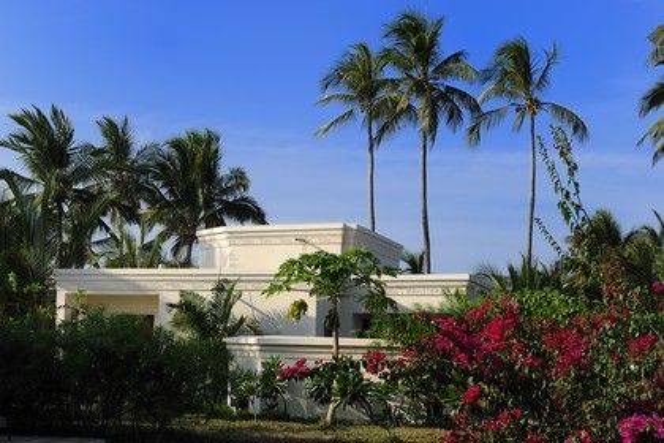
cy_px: 222
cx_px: 332
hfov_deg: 35.6
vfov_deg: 24.2
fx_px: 1033
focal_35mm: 56
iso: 200
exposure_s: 1/200
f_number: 11
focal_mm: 56
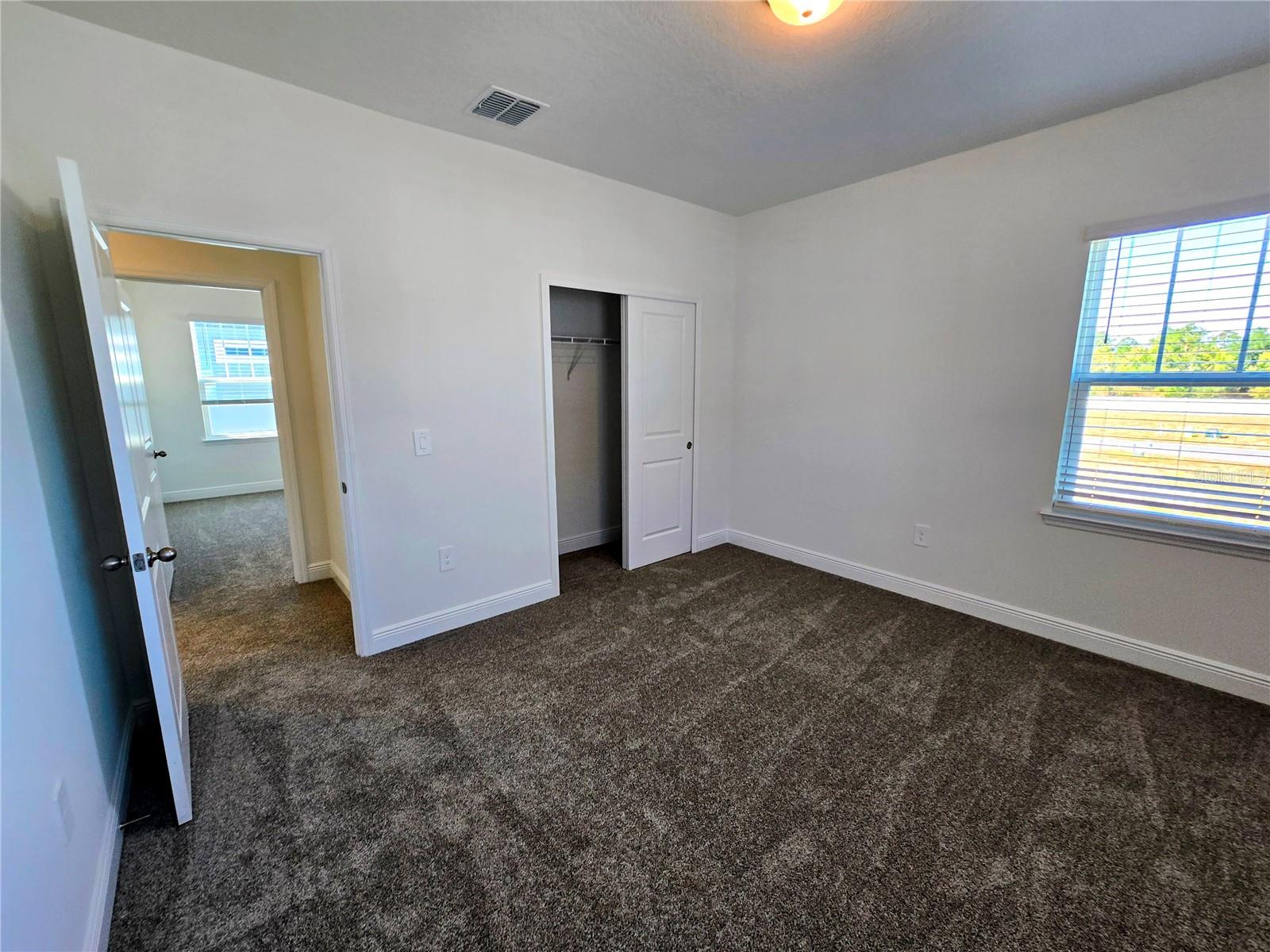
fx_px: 477
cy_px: 476
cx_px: 635
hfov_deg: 106.2
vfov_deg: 89.9
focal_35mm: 13
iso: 50
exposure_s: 1/60
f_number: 2.2
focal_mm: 2.2
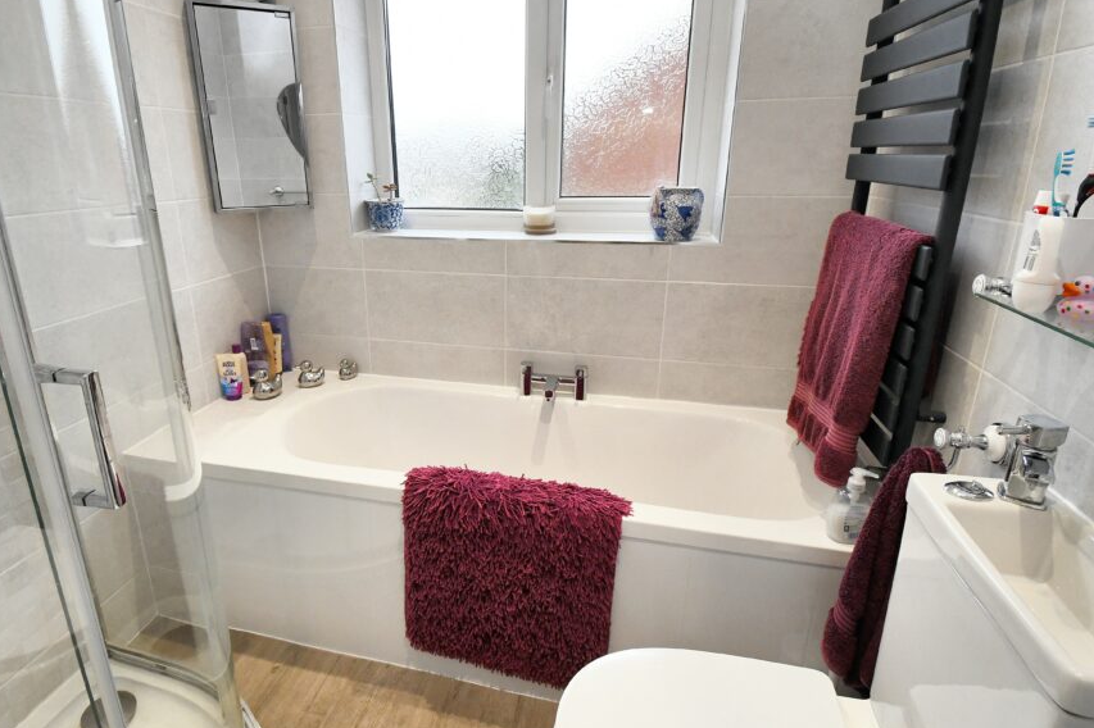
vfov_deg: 67.3
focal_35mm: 18
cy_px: 338
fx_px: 547
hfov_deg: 89.6
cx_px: 480
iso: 1600
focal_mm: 10
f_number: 10
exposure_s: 1/60
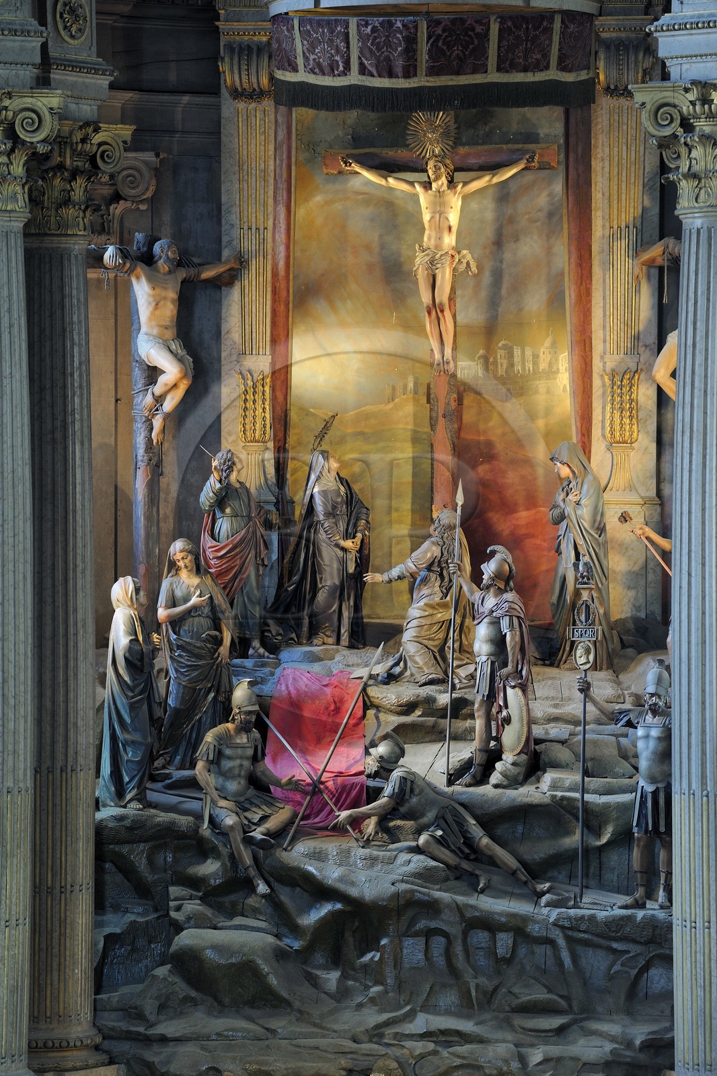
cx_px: 358
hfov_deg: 8.1
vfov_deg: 12.1
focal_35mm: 170
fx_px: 5081
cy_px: 538
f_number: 7.1
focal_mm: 170
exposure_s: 1/8
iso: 800
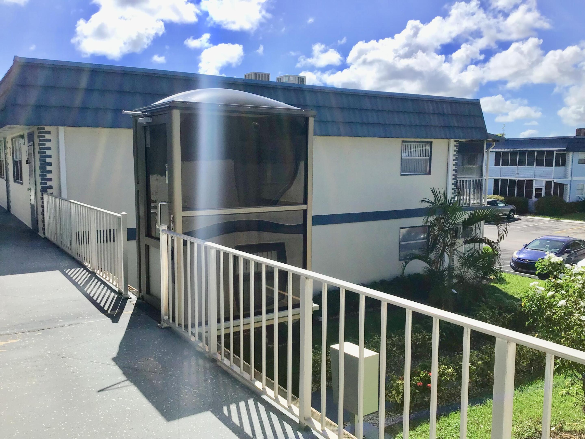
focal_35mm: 31
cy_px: 220
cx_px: 292
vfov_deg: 45.4
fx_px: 524
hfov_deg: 58.4
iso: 25
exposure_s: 1/1894
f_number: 2.4
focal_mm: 3.3
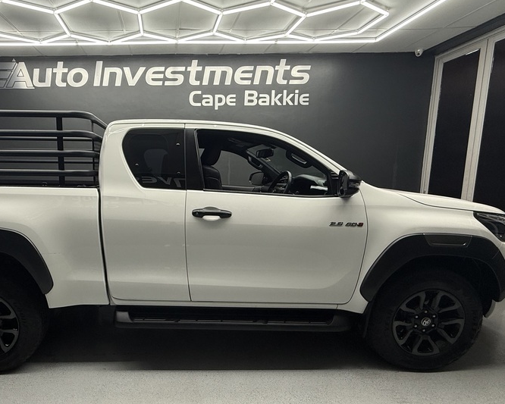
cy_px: 222
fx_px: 314
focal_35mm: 21
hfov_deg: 75.2
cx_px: 169
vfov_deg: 65.4
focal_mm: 2.22
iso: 80
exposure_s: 1/100
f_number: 2.2
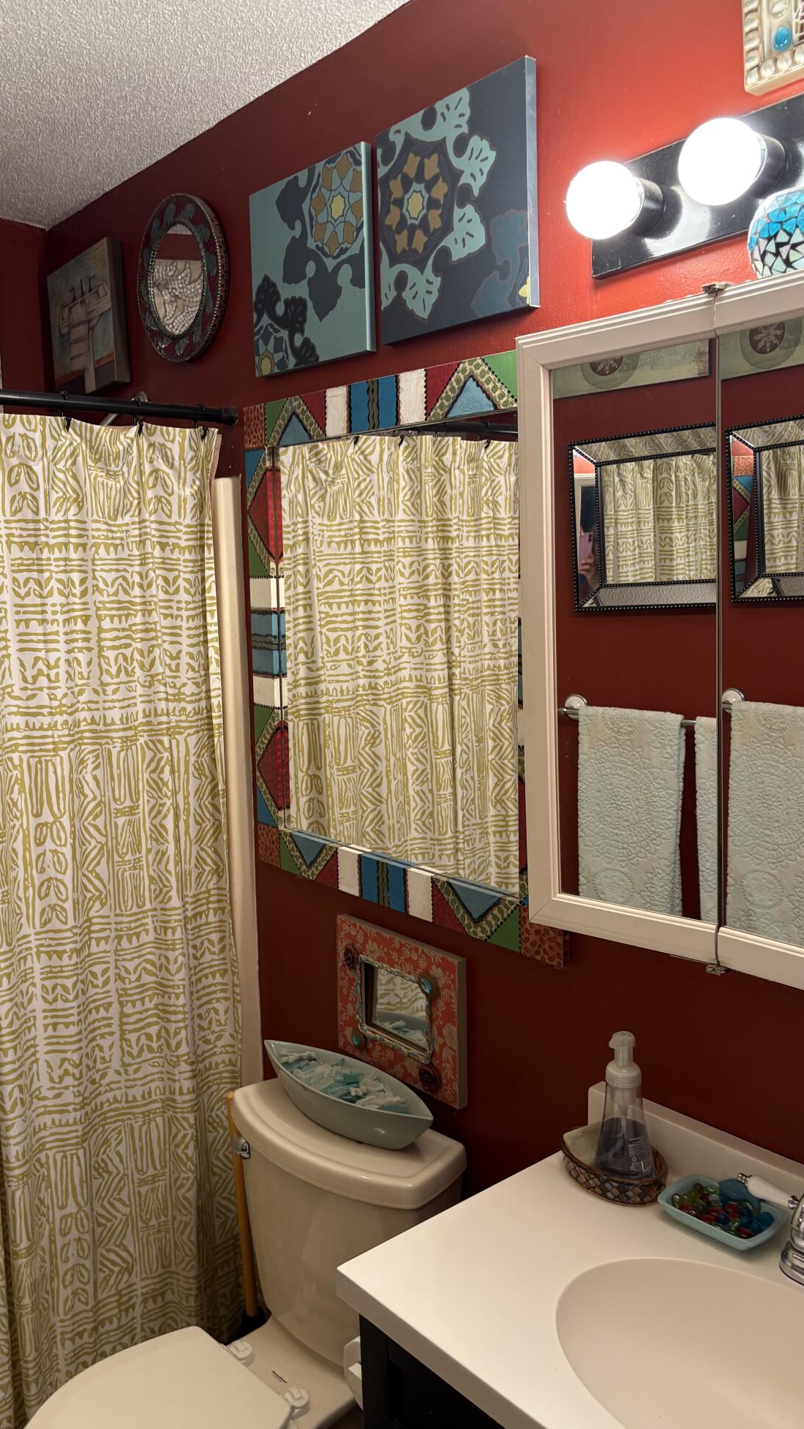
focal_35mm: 29
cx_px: 339
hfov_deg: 40.1
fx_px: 1099
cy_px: 711
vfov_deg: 66.1
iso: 160
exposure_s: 1/60
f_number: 1.6
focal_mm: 5.96
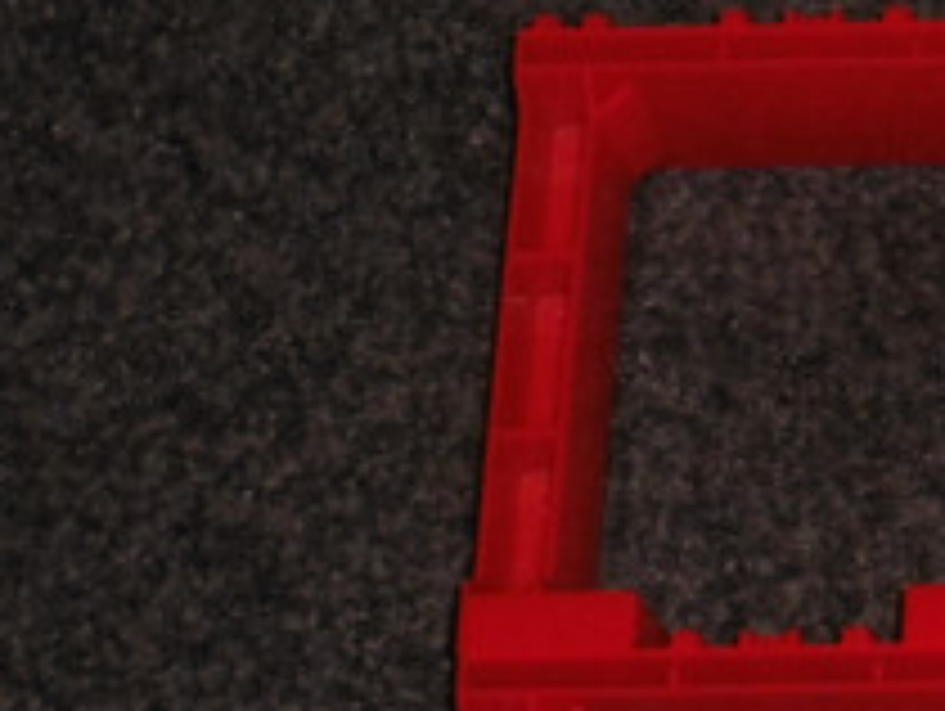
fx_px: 5411
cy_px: 1282
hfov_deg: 8.9
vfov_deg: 7.3
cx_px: 2383
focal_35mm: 198
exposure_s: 1/80
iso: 160
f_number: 4.5
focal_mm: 6.9
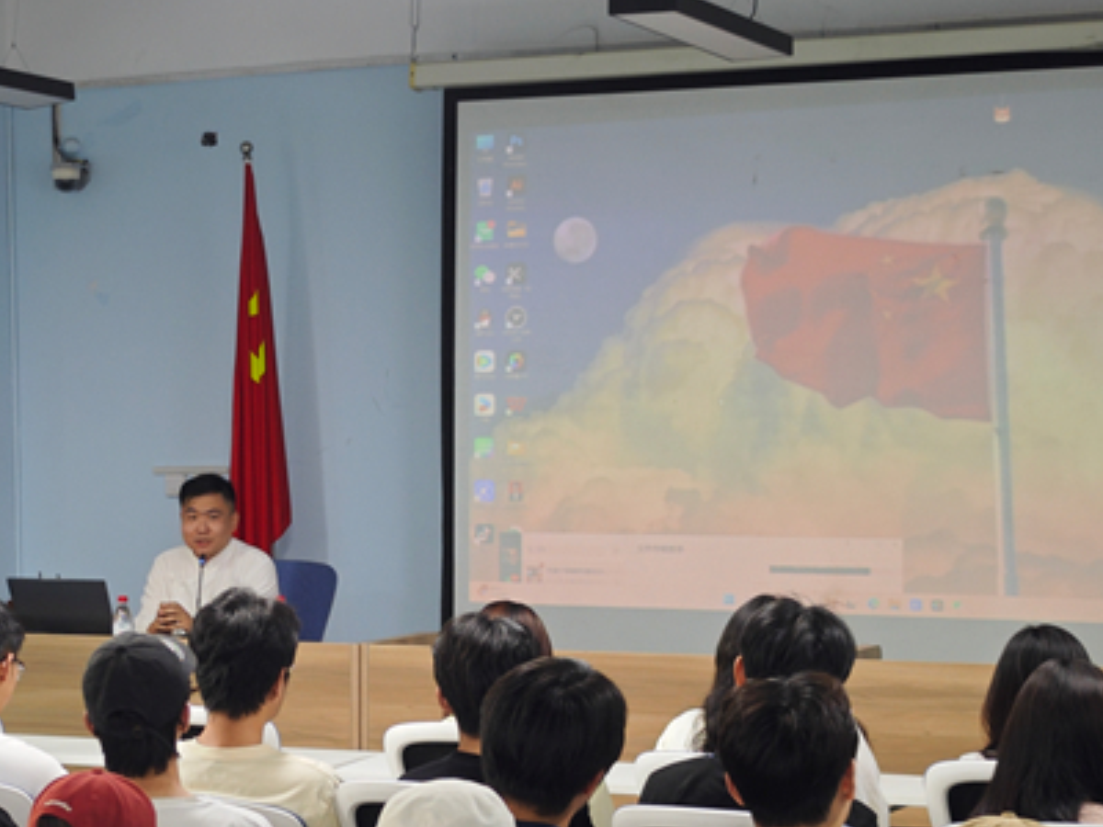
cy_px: 642
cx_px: 226
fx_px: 2931
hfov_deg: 21.1
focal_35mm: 92
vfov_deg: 16.0
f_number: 1.63
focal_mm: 8.72
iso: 200
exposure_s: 1/52.4
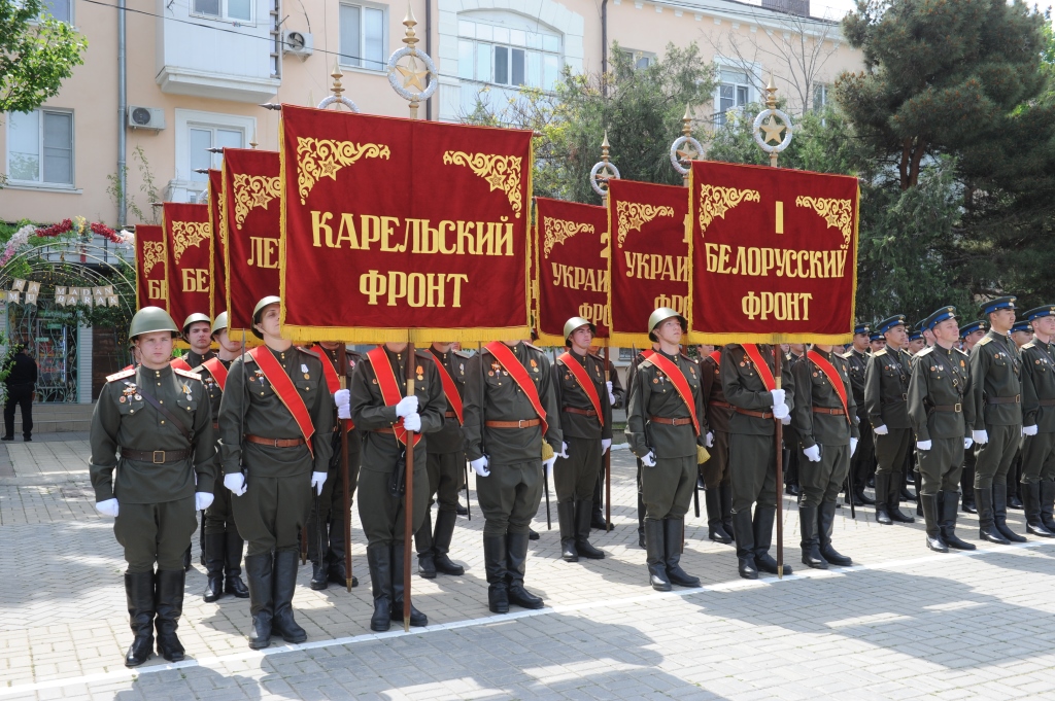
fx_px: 1025
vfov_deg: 37.8
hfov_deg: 54.5
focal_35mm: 35
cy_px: 350
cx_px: 528
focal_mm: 35
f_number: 7.1
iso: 640
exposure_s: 1/500
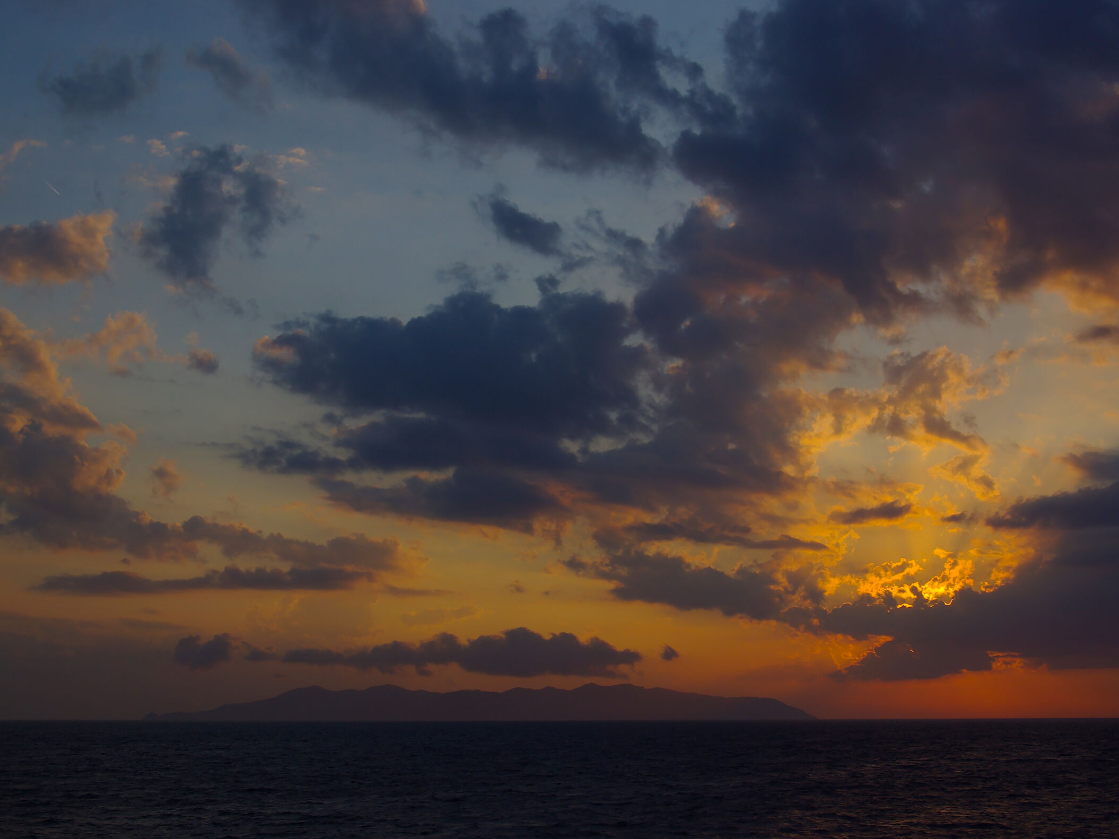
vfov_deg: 31.5
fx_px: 1487
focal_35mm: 46
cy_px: 415
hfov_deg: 41.2
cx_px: 544
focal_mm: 28
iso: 100
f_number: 13
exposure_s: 1/90
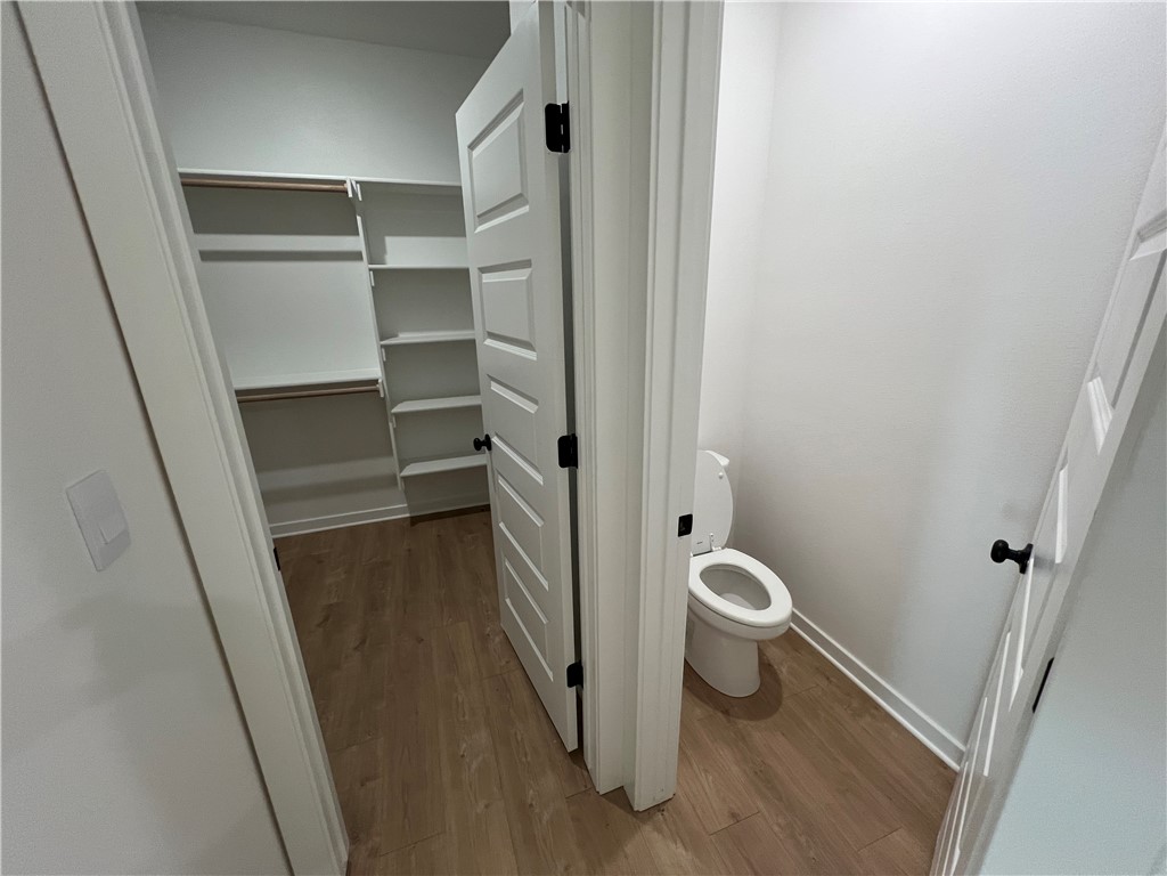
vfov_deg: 89.9
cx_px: 584
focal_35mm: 13
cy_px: 438
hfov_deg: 106.2
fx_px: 438
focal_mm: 1.57
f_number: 1.8
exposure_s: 1/60
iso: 160
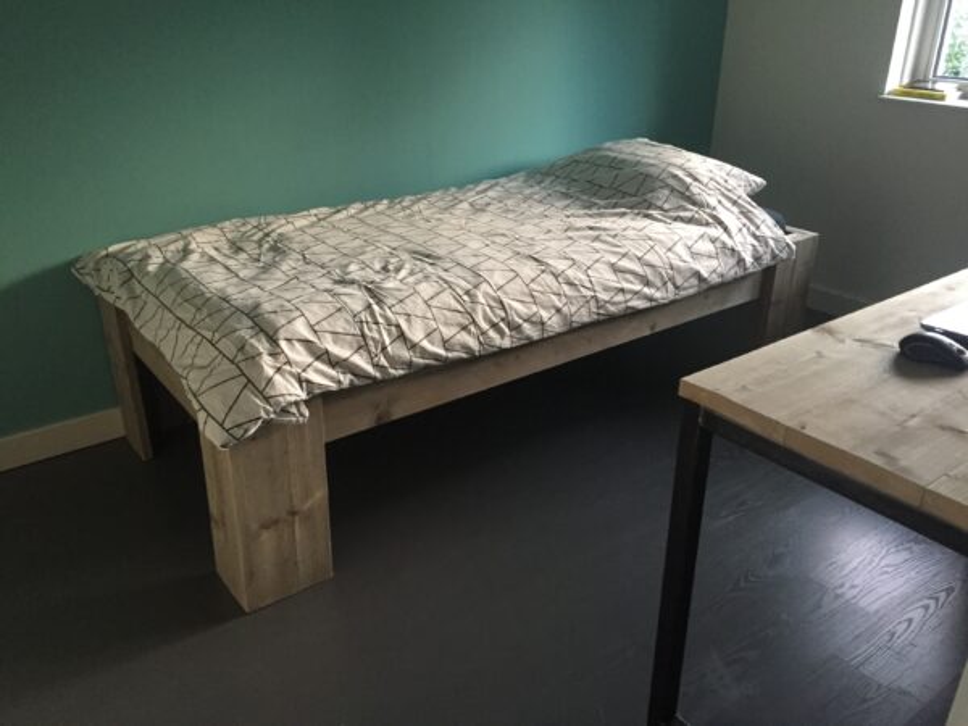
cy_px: 363
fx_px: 811
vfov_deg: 48.2
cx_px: 484
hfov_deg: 61.7
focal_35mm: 29
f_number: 2.2
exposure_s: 1/33
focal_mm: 4.15
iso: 250
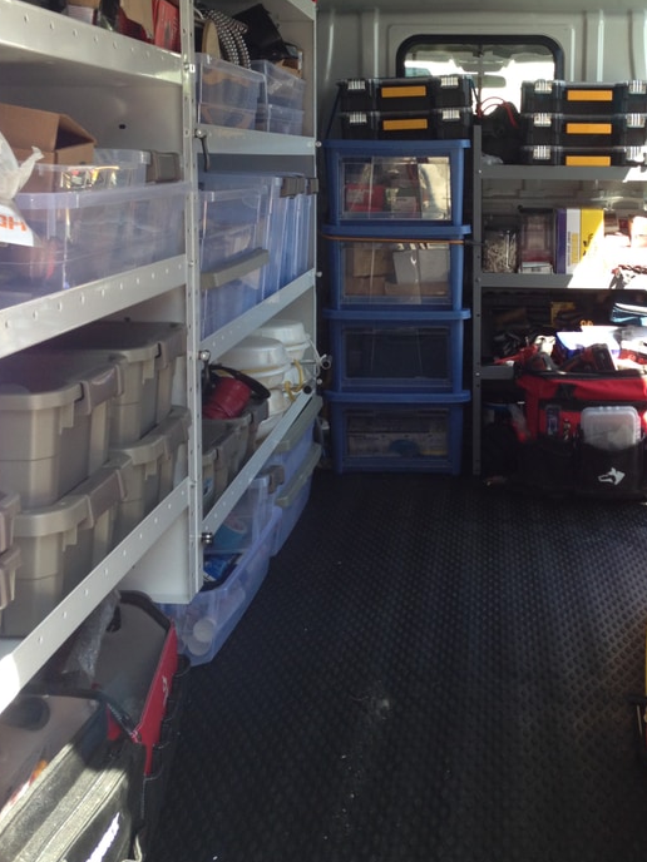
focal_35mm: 48
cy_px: 294
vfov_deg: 39.2
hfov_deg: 30.0
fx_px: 1196
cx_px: 451
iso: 50
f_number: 2.4
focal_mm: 4.12
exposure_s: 1/120
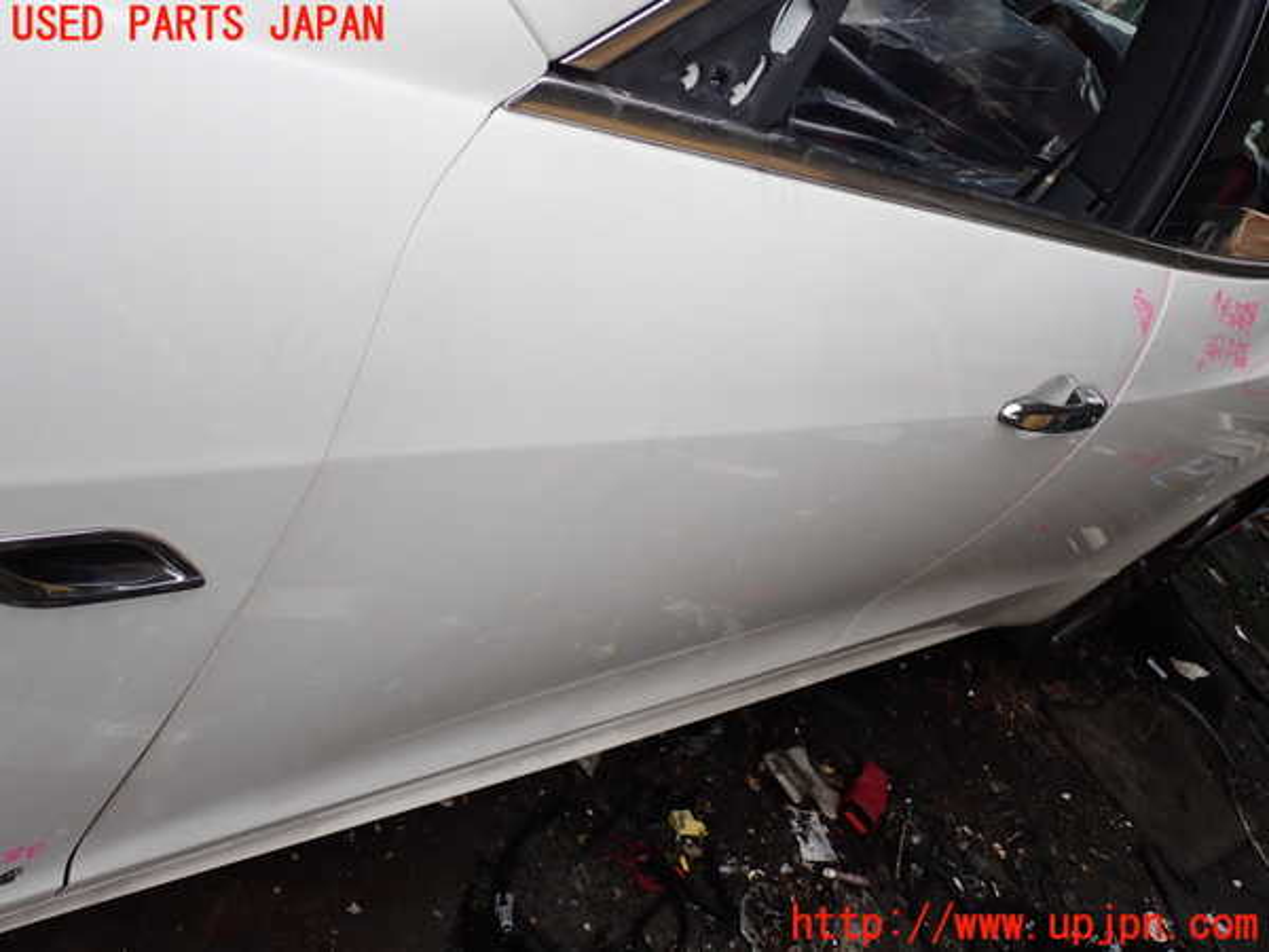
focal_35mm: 30
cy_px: 476
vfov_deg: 46.8
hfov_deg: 60.0
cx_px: 634
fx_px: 1100
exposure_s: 1/400
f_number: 3.2
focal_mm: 5.4
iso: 100
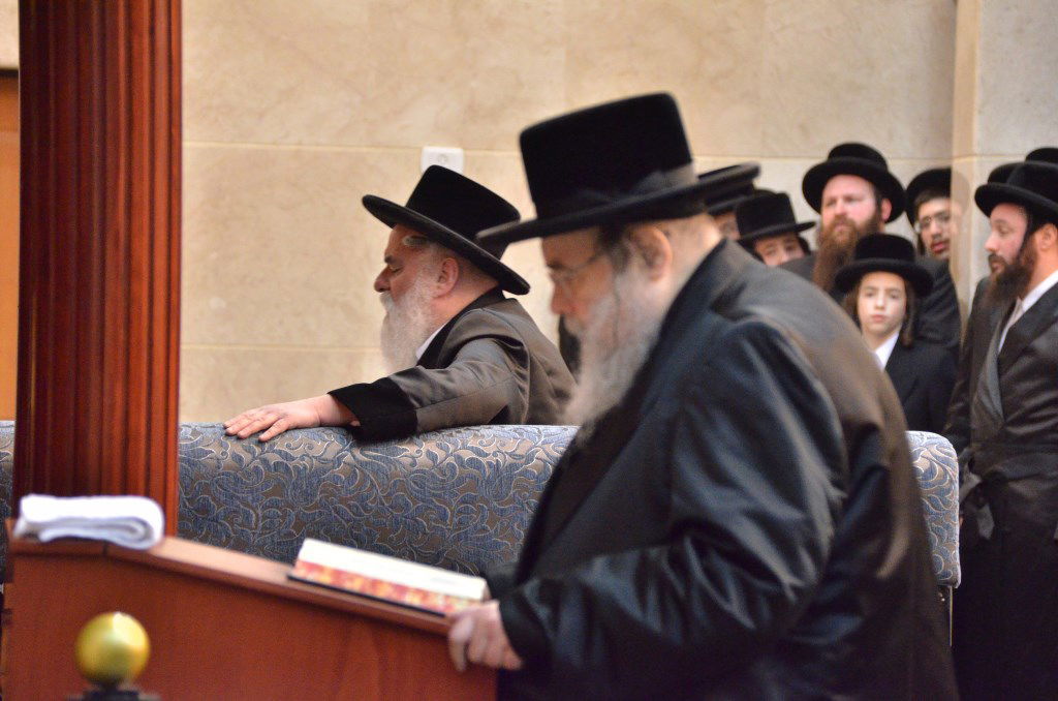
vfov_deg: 5.9
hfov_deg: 8.9
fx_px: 6818
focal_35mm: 232
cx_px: 529
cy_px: 350
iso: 3200
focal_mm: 155
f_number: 5.6
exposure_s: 1/100
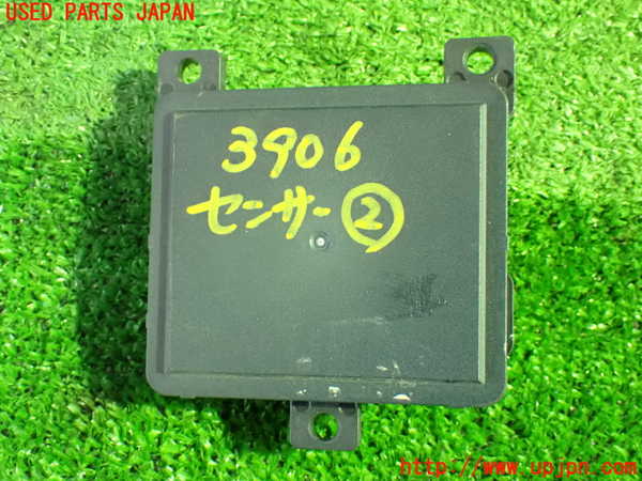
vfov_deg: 29.1
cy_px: 240
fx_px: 927
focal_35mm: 50
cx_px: 321
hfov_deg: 38.2
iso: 1600
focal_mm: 9.01
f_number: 3.2
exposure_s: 1/15
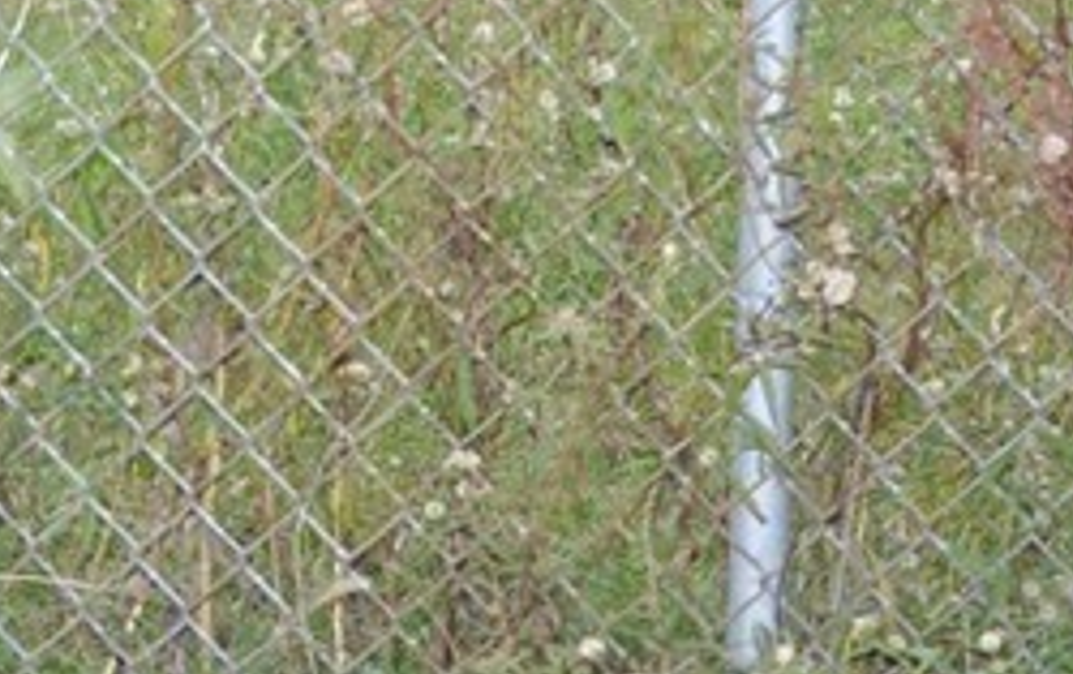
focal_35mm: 131
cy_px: -524
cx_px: 176
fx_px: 3838
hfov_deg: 15.8
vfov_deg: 9.6
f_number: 5
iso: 200
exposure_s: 1/200
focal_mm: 21
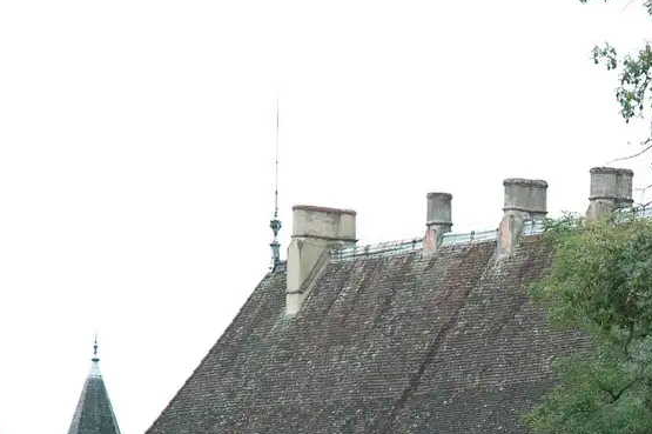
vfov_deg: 5.2
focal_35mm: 265
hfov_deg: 7.8
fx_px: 4795
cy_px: 420
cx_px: 585
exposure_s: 1/350
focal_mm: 70
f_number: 5.6
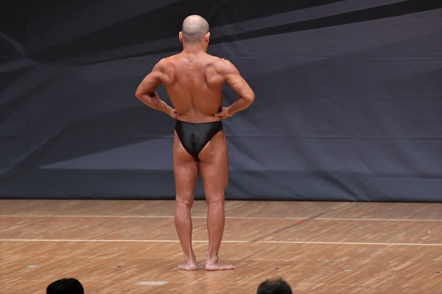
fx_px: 3866
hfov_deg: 6.5
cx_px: 221
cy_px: 147
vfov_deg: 4.4
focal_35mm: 315
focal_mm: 210
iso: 6400
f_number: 5.6
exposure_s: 1/400
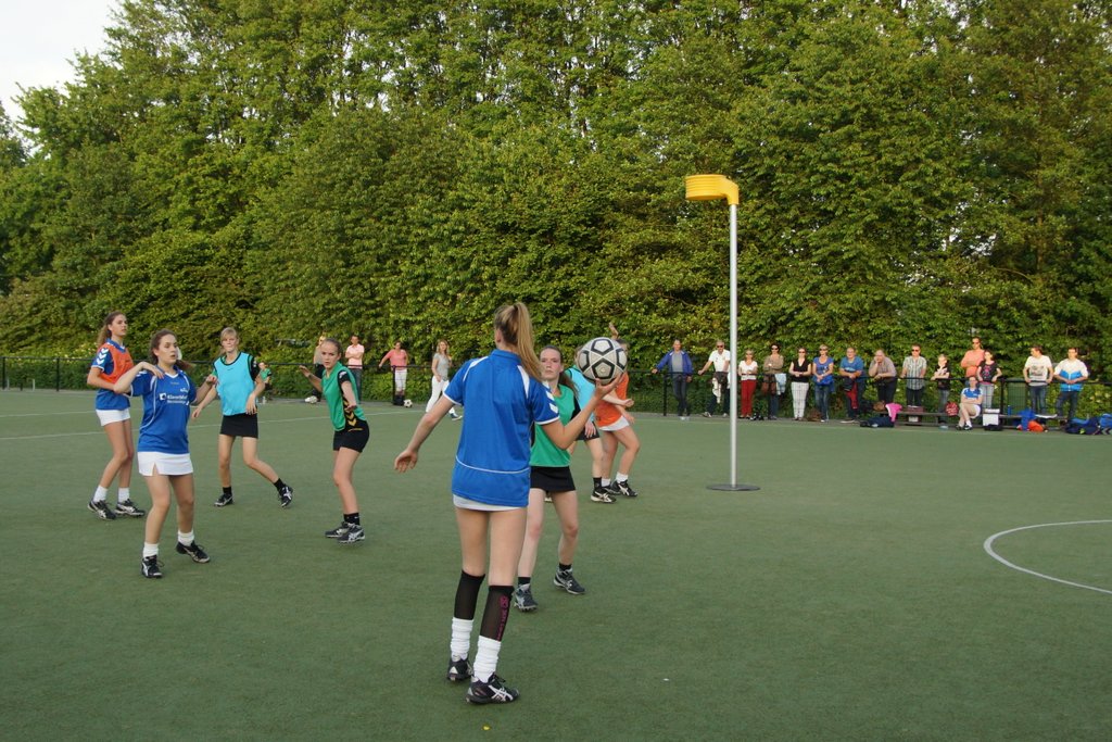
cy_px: 371
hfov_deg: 57.2
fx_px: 1019
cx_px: 556
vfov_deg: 40.0
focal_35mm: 33
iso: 400
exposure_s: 1/500
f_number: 4
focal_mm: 22
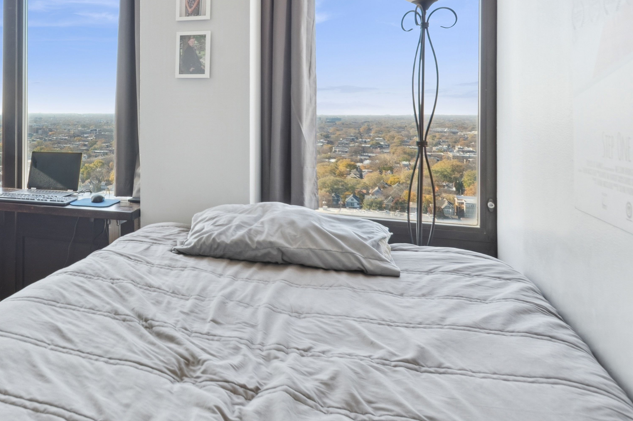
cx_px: 99
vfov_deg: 39.9
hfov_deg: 53.5
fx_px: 562
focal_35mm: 32
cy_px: 105
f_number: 10
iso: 200
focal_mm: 10.6
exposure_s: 1/25
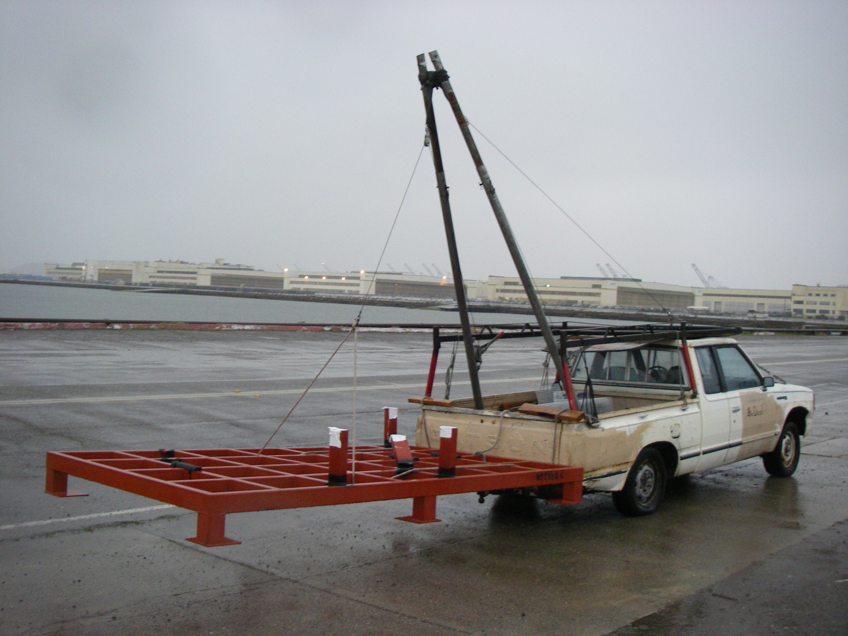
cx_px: 424
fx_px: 931
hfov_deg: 49.0
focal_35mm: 38
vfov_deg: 37.7
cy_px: 318
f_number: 3.3
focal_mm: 6.3
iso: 250
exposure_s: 1/50
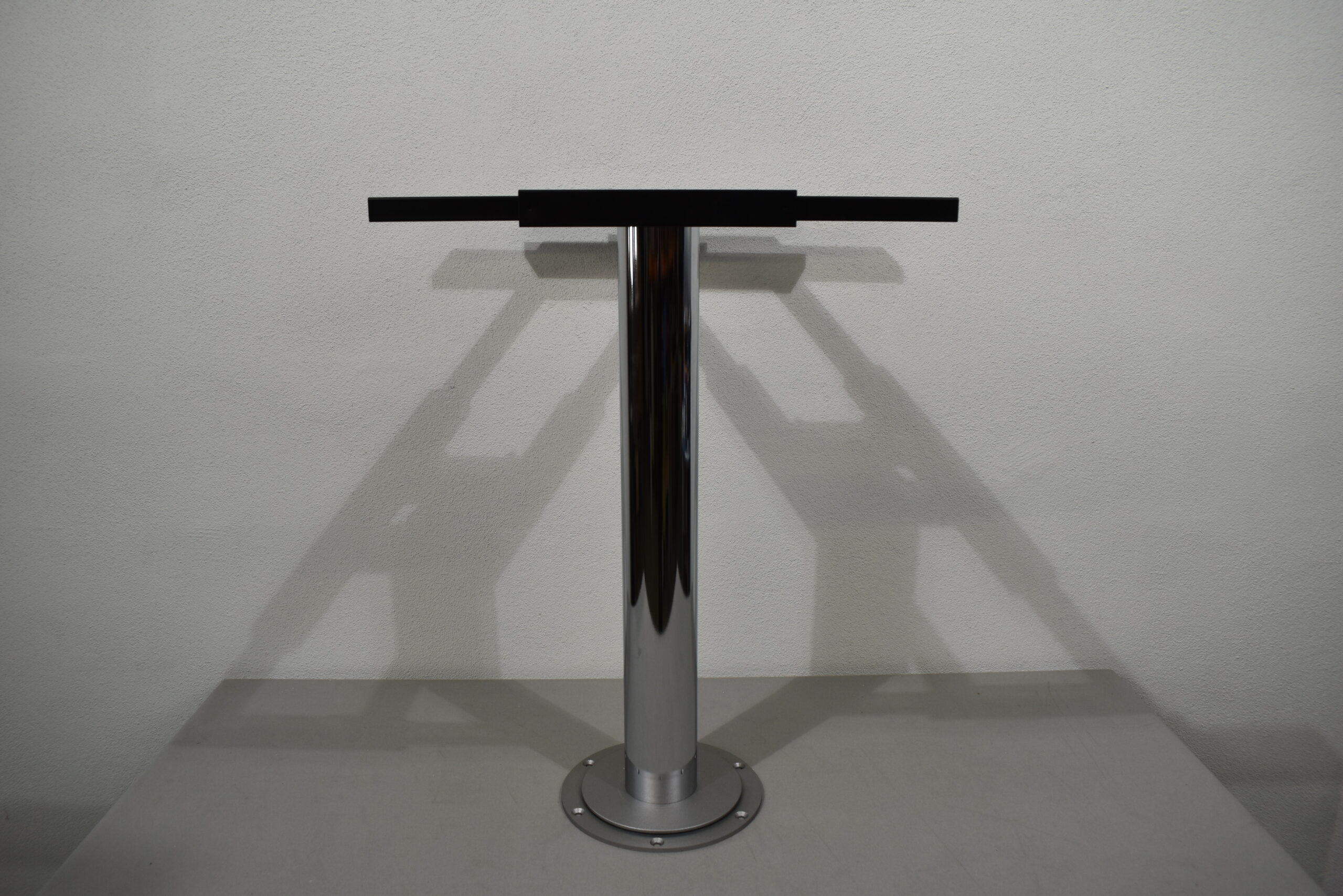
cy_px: 448
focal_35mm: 27
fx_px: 1007
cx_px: 672
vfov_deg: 47.9
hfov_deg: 67.4
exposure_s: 1/125
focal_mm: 18
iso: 280
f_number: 5.6
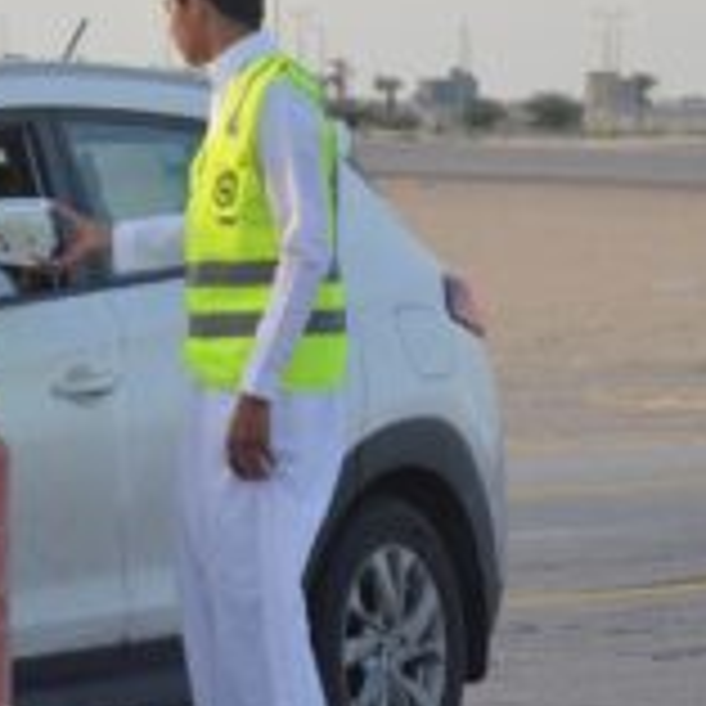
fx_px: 7847
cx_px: -103
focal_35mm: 340
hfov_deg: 5.1
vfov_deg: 5.2
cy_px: 250
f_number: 14
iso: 2500
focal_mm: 105
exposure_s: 1/800
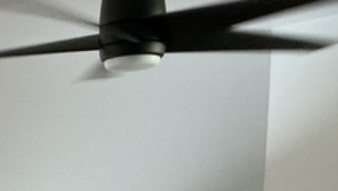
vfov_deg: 12.8
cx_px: -99
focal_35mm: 87
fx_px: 780
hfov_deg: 22.0
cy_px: 330
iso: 125
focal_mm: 3
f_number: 1.8
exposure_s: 1/60
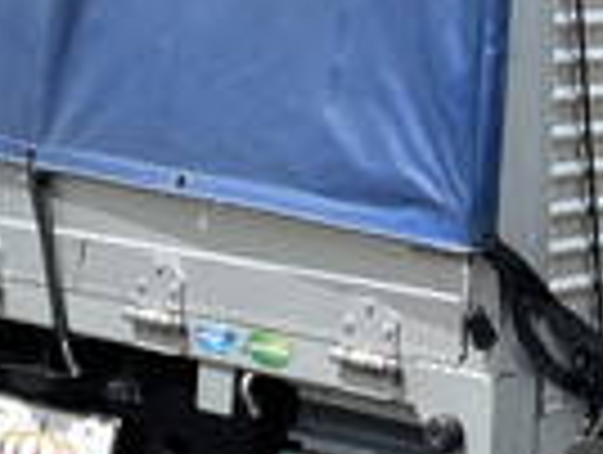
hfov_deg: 15.8
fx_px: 2164
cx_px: 468
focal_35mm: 124
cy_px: -270
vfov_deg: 11.4
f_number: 1.6
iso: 32
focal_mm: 4.2
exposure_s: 1/2882
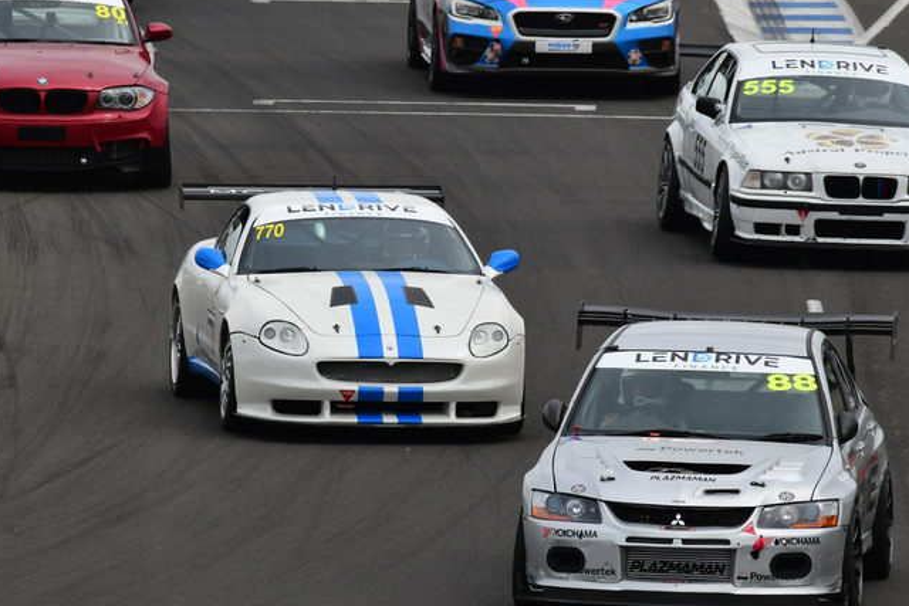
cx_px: 401
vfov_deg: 1.6
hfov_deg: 2.4
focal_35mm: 844
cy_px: 281
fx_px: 21314
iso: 400
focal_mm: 450
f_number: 11
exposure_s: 1/640
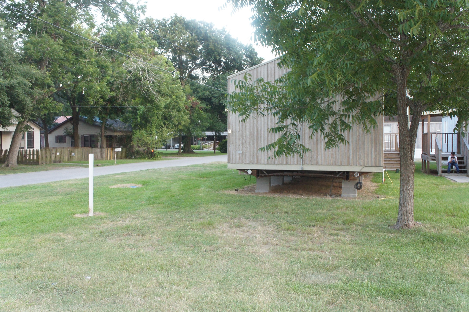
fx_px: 410
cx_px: 234
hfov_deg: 59.5
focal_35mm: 32
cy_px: 156
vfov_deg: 41.7
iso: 1000
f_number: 6.3
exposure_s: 1/60
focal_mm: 21
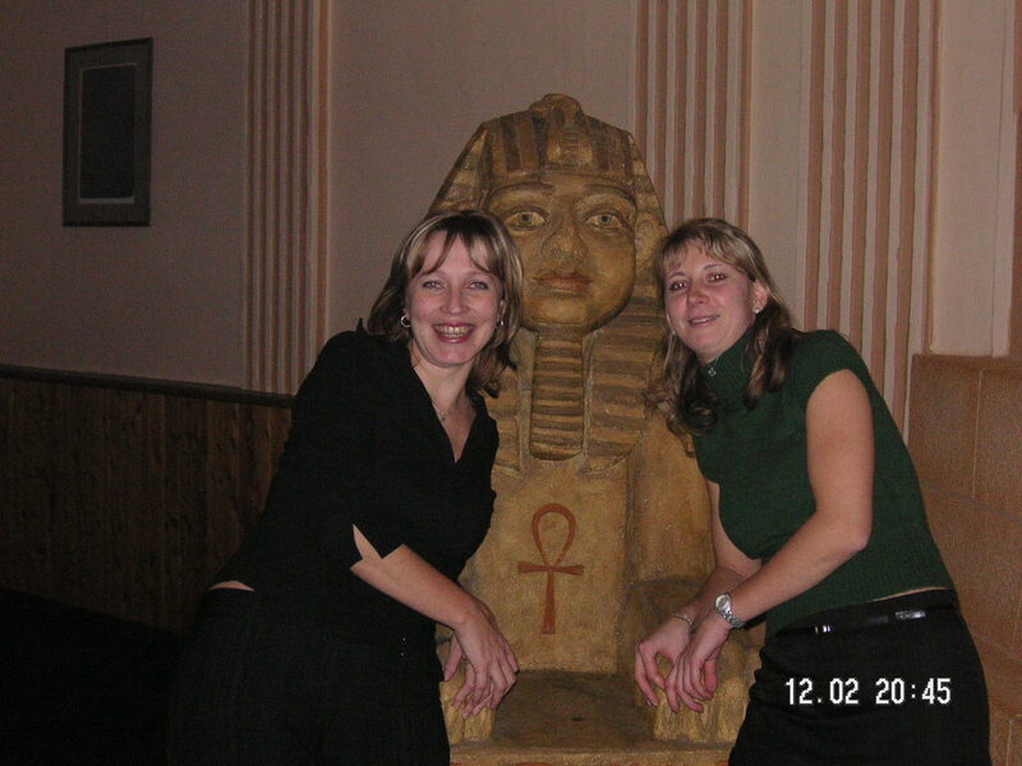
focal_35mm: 53
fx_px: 1565
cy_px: 383
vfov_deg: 27.5
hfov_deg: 36.2
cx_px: 511
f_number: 3.6
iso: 160
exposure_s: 1/45
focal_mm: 8.9
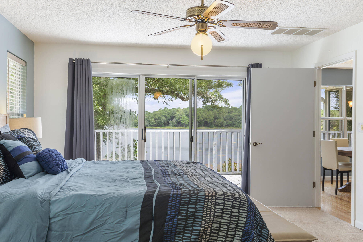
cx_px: 182
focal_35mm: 34
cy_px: 121
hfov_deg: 55.8
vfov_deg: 38.9
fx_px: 343
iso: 640
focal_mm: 34
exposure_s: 1/30
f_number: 8
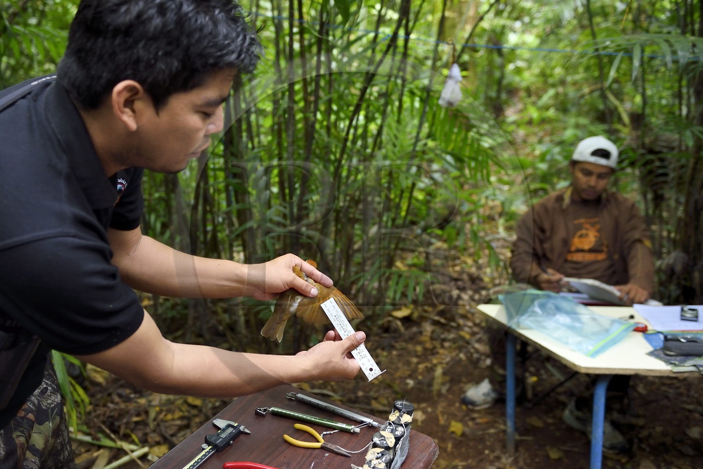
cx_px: 352
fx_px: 566
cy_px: 234
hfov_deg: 63.7
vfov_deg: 44.9
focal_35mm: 29
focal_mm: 29
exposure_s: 1/100
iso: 1600
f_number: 3.2
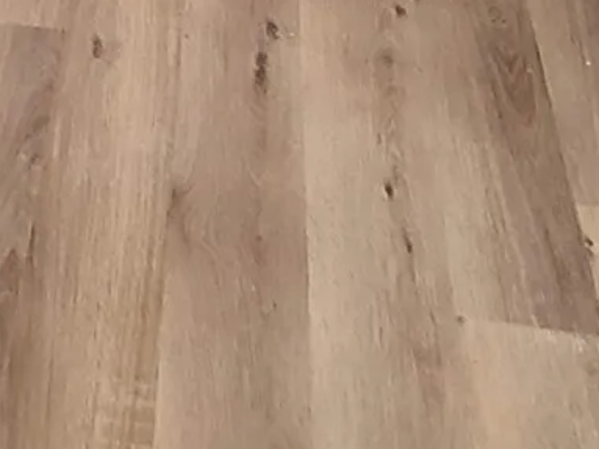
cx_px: -48
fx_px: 1505
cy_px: -956
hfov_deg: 21.4
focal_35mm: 87
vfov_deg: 10.6
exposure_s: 1/40
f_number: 2.2
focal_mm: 2.2
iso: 320
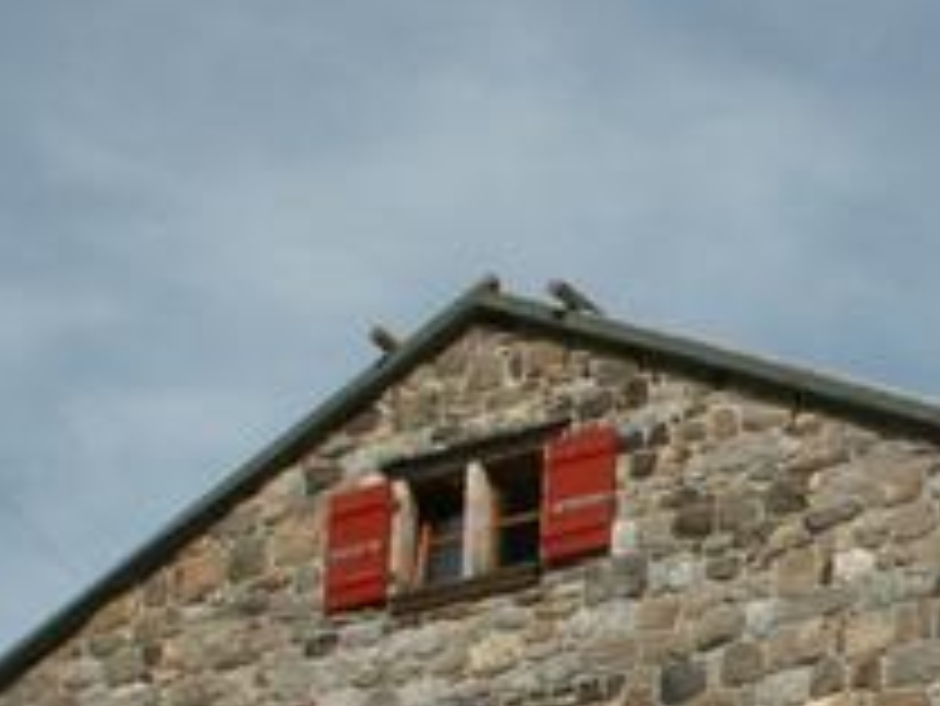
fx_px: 3750
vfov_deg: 10.6
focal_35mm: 138
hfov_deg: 13.9
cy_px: 782
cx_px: 1138
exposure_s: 1/200
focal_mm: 7.48
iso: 50
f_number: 7.1
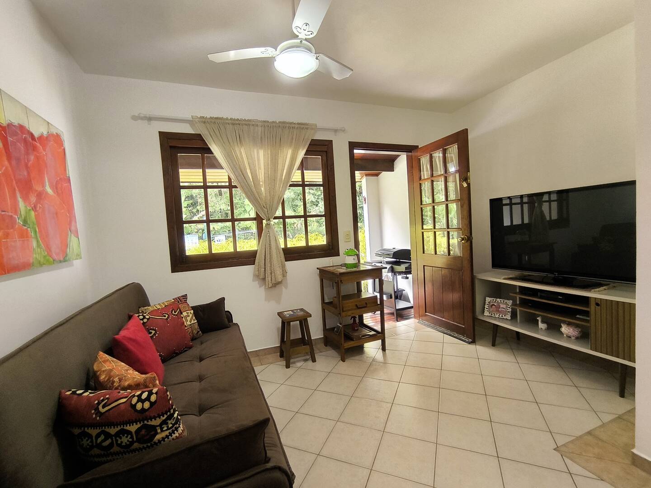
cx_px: 326
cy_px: 244
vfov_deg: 78.1
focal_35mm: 16
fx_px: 301
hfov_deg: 94.5
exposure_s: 1/40
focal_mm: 1.65
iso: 200
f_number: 2.2
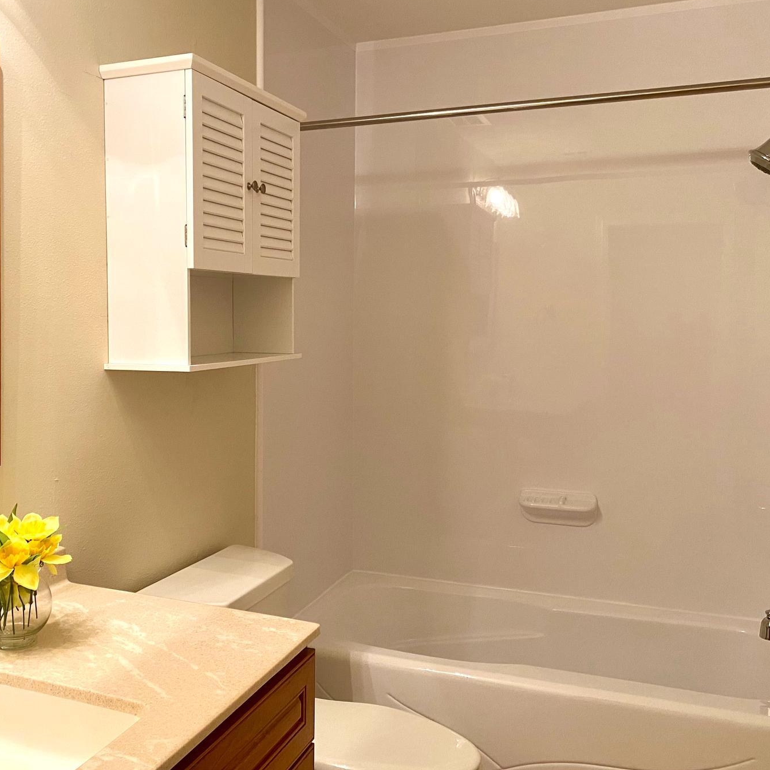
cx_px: 271
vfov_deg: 47.2
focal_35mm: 35
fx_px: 881
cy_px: 358
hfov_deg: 46.6
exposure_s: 1/60
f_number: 1.8
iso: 125
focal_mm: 4.25
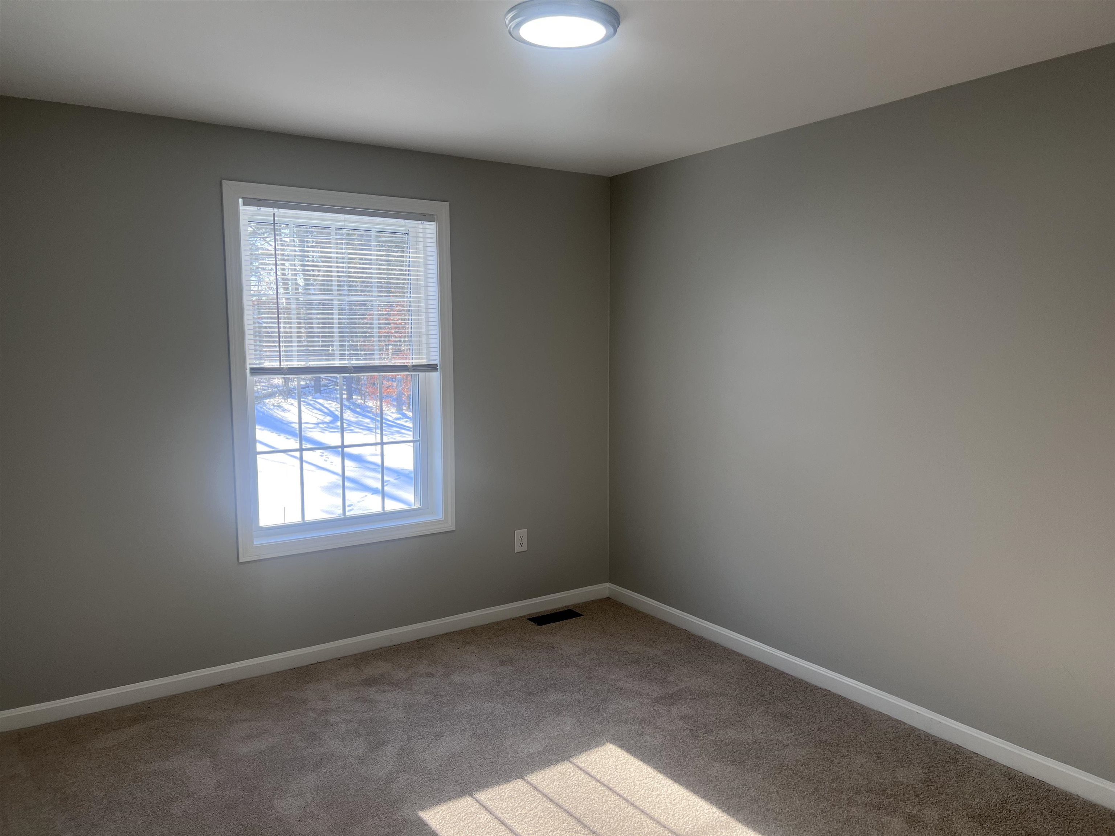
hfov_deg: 67.3
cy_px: 418
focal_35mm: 26
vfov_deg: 53.1
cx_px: 558
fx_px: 837
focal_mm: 5.7
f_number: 1.5
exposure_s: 1/169
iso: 40
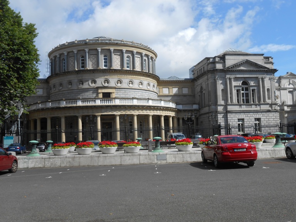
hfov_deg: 49.0
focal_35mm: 38
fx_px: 325
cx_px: 148
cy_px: 111
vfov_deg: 37.7
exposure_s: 1/800
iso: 80
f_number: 4.2
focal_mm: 6.8
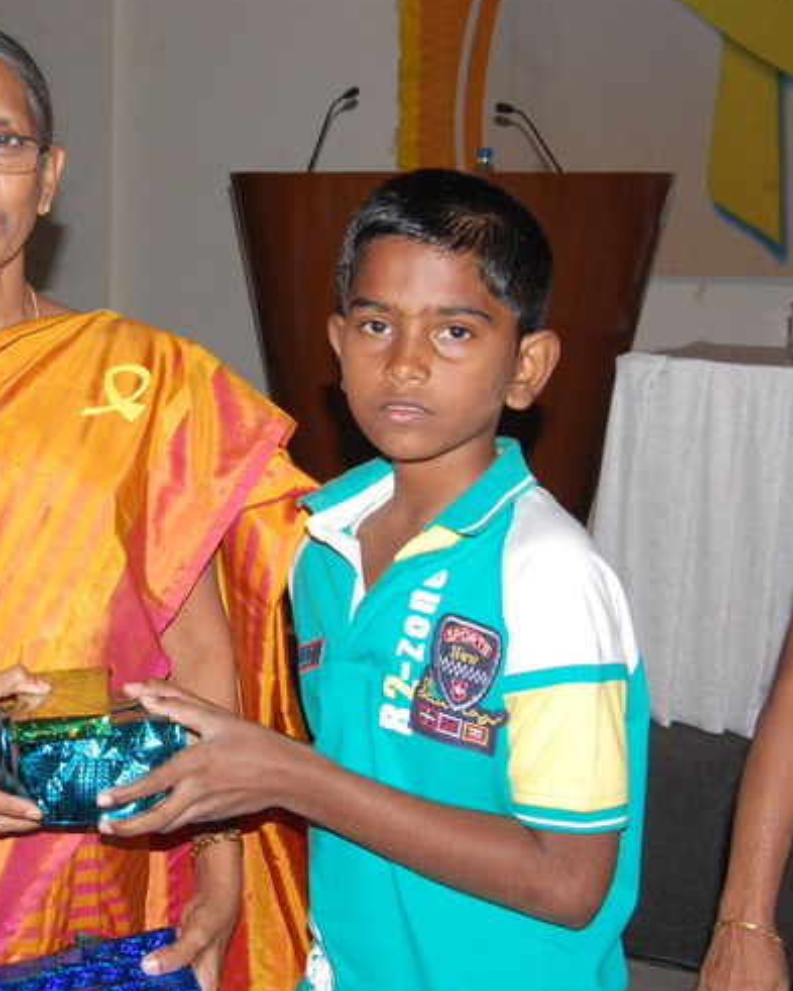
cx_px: 85
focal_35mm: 67
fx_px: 1957
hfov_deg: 22.4
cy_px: 490
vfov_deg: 28.4
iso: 800
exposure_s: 1/160
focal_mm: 31
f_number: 9
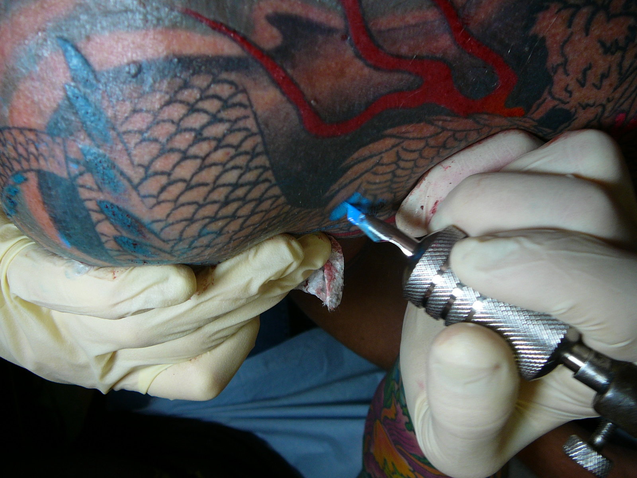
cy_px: 239
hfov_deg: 52.6
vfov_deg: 40.7
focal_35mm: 35
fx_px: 644
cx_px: 318
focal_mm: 5.2
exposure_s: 1/60
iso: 80
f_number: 2.8
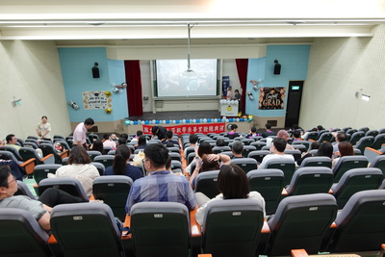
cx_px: 192
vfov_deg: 53.2
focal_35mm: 24
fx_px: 257
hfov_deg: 73.7
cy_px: 128
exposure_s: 1/30
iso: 125
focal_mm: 9.4
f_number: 2.2
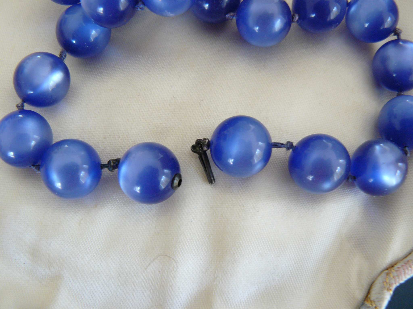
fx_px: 430
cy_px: 154
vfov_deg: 39.7
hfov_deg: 51.4
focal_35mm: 36
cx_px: 206
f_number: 2.8
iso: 200
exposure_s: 1/15
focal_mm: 6
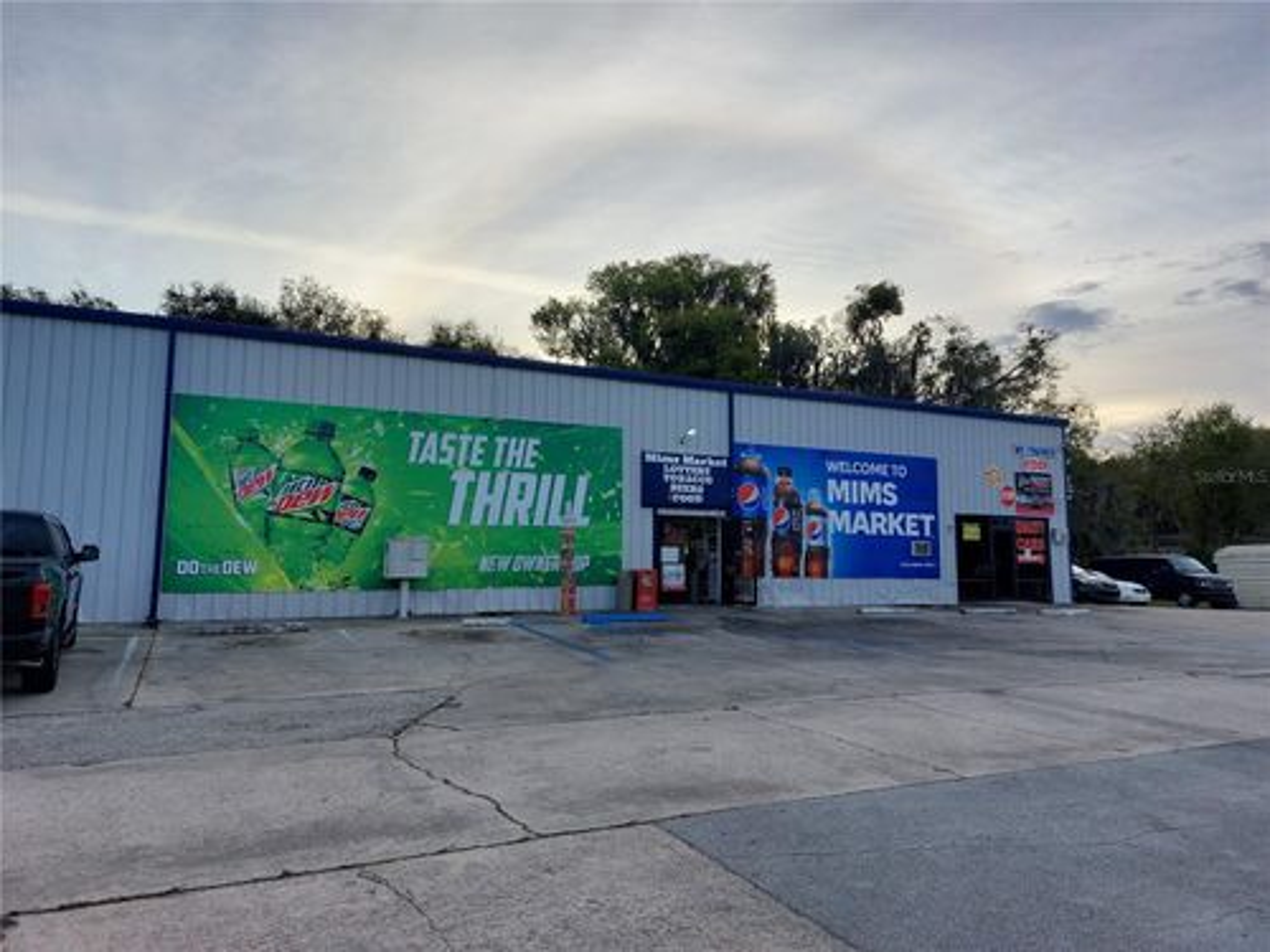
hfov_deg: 71.6
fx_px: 881
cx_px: 635
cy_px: 476
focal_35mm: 24
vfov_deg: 56.8
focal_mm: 5.23
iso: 25
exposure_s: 1/391
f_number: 1.8
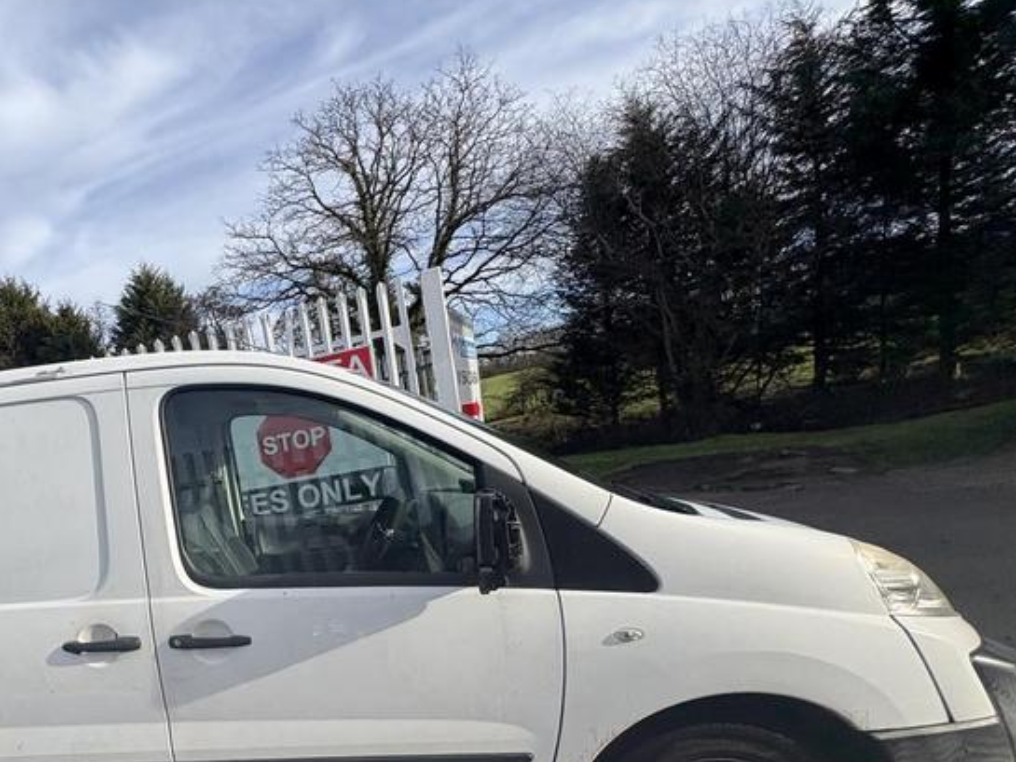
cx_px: 209
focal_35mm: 23
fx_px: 675
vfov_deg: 56.0
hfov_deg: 67.3
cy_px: 574
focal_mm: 2.22
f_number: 2.2
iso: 50
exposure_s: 1/1346
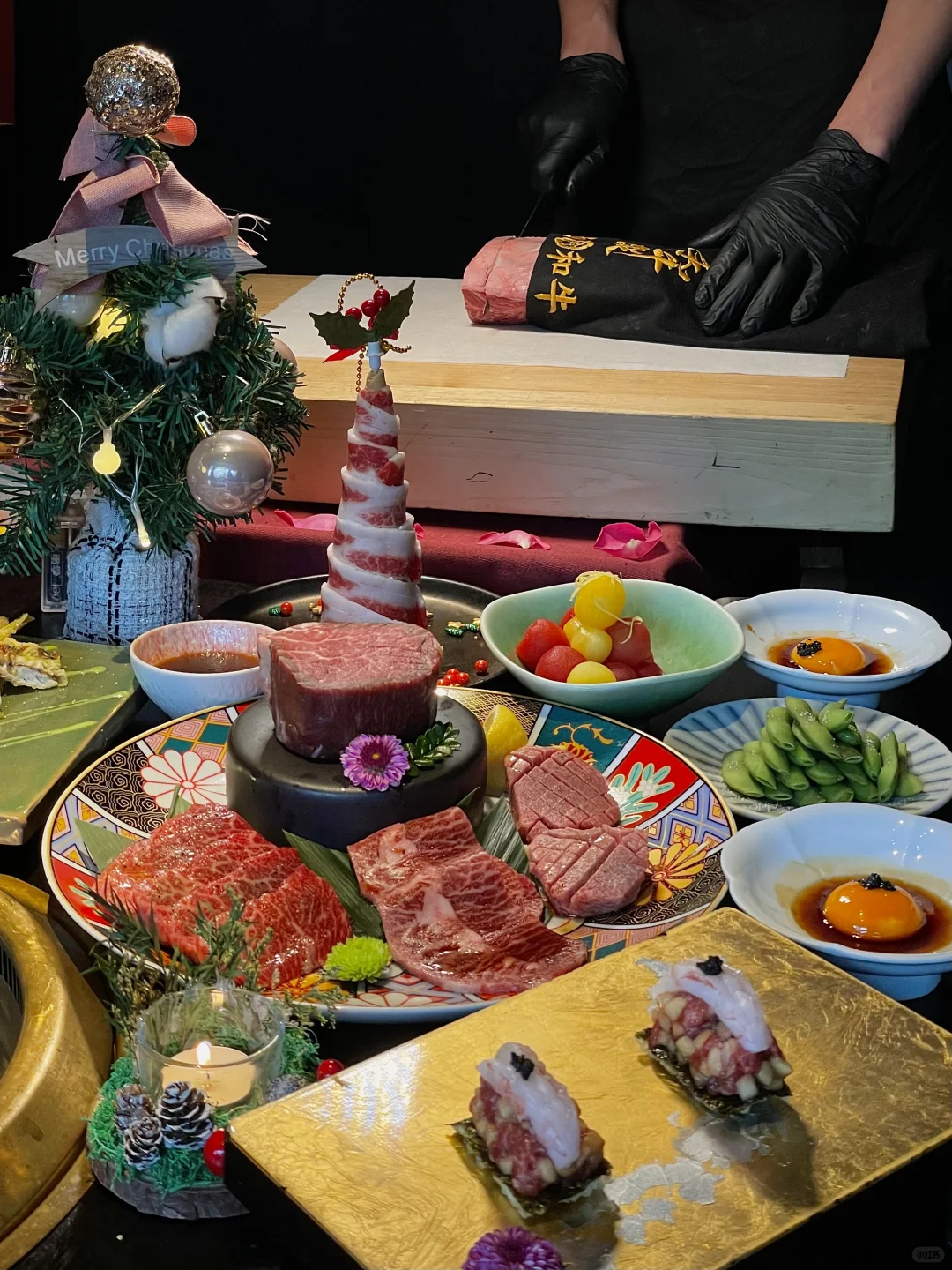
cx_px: 476
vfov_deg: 36.8
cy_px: 635
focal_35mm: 52
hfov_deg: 28.0
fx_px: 1907
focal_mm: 6
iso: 80
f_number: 2
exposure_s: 1/102
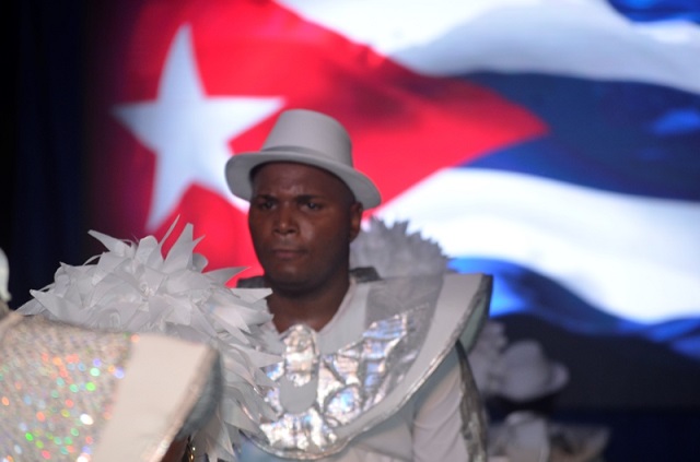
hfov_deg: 13.1
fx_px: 3054
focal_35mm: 158
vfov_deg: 8.7
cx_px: 350
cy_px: 231
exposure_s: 1/200
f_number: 5.6
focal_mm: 105
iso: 560
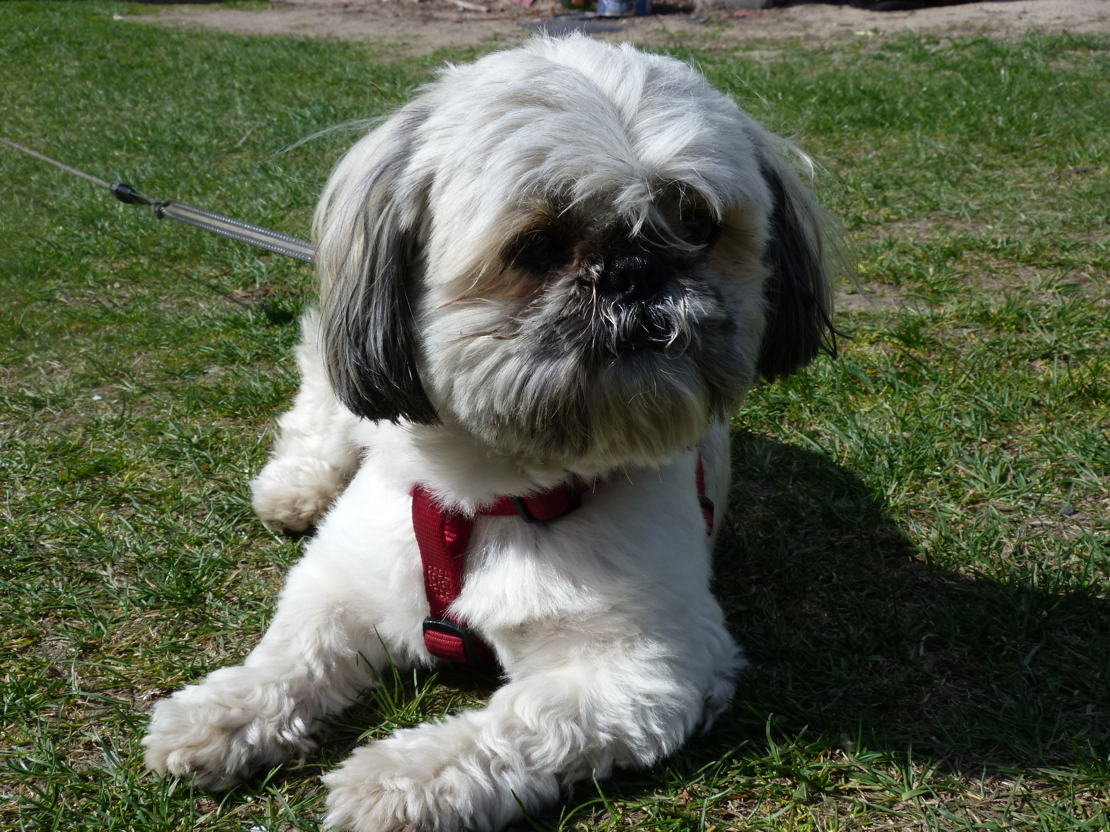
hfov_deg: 41.2
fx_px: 1475
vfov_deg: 31.5
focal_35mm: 46
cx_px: 555
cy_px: 416
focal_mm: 8.3
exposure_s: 1/320
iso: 80
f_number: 5.6
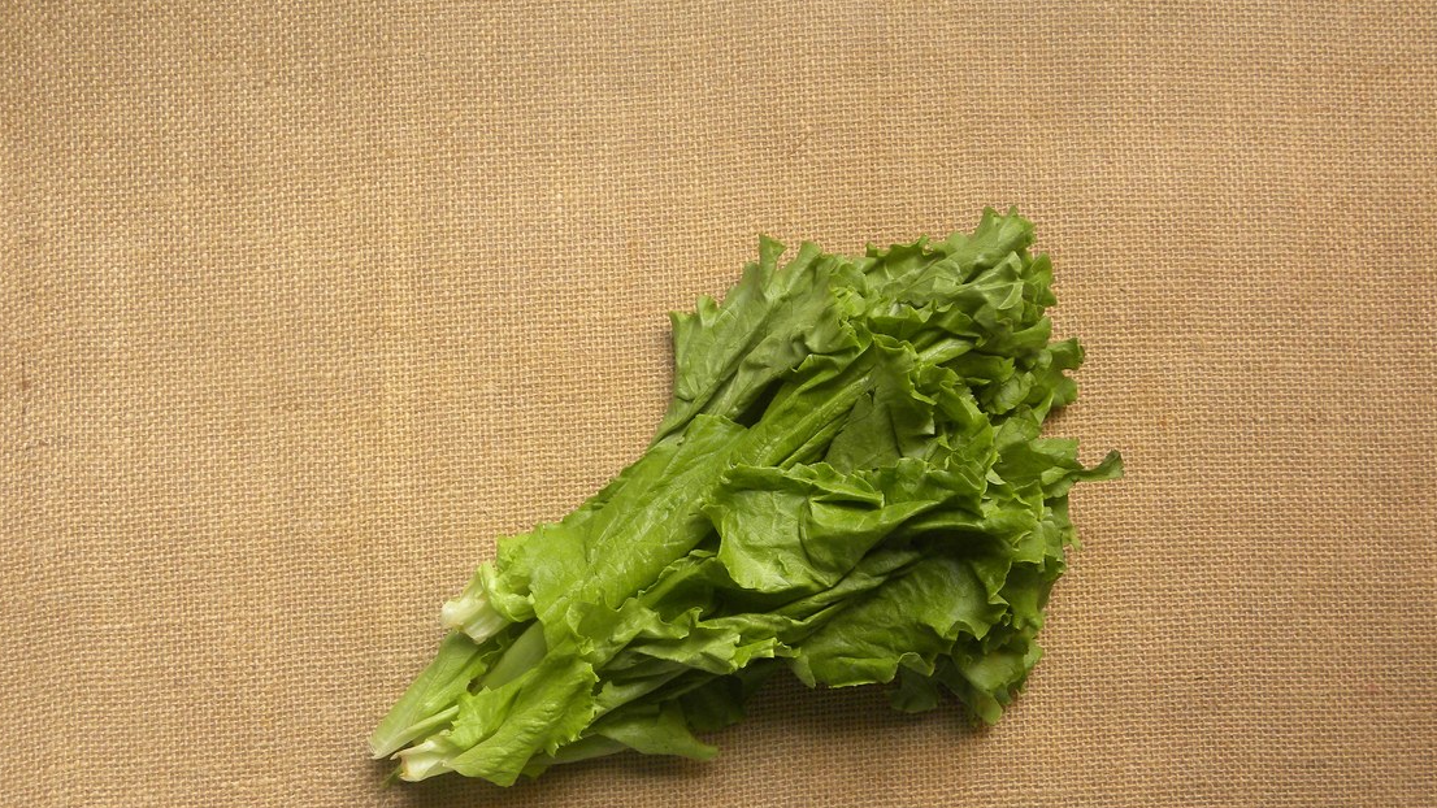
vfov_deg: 30.4
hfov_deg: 51.6
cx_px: 761
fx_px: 1486
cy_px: 459
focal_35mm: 39
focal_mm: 5.9
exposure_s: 1/65
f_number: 2.8
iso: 128
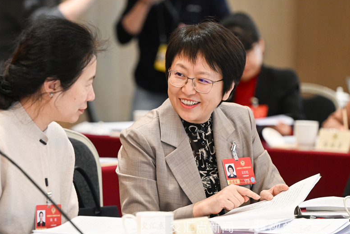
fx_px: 2295
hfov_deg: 8.7
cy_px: 128
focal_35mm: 236
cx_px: 146
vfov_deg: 5.8
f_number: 3.5
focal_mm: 170
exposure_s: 1/250
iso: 2000
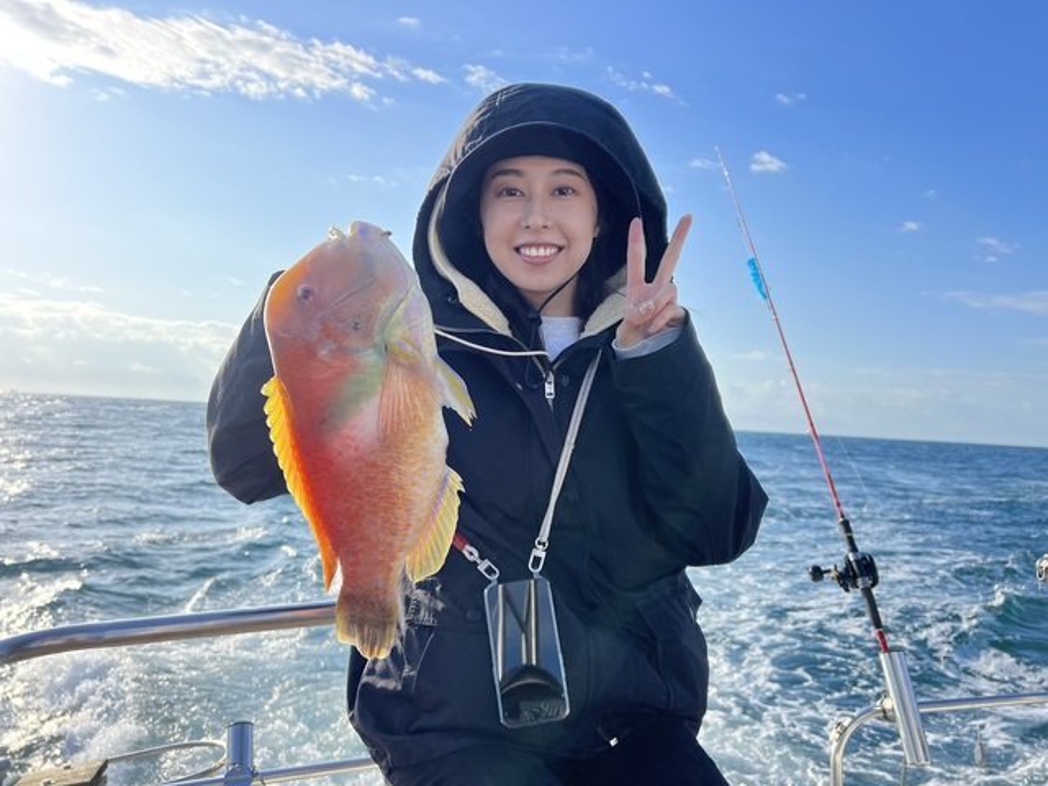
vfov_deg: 53.1
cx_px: 524
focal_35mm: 26
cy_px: 393
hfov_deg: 67.3
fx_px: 787
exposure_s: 1/2632
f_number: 1.5
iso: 50
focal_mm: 5.7
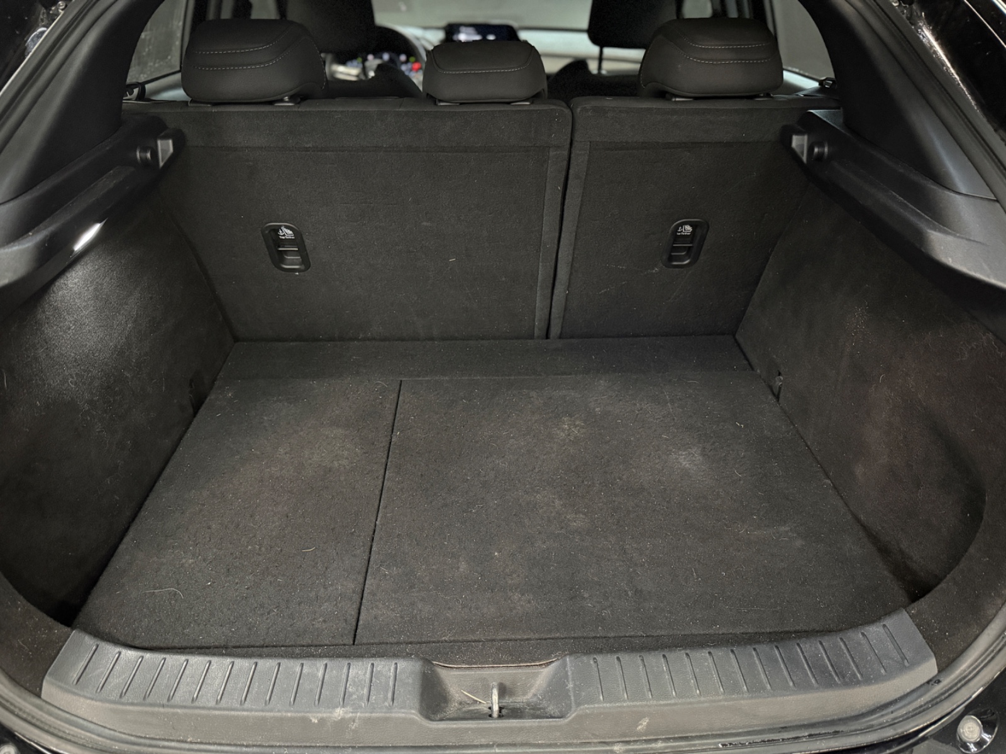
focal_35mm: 24
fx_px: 697
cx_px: 503
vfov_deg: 56.8
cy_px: 377
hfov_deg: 71.6
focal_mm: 6.76
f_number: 1.78
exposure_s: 1/25
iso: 1250
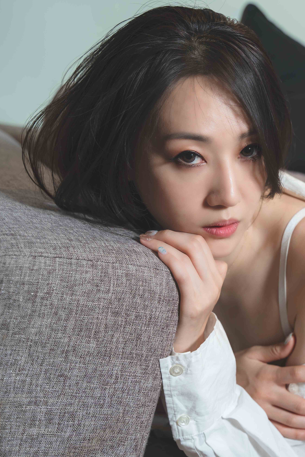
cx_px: 332
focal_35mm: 71
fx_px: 902
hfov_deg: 18.5
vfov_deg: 28.5
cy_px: 230
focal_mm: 47
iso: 100
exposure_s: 1/100
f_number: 4
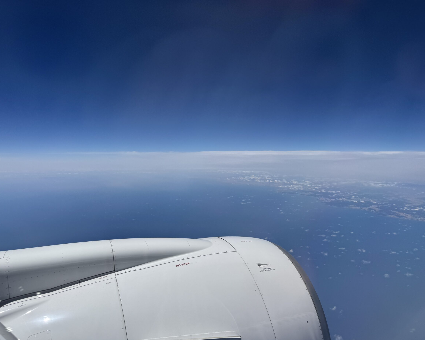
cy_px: 165
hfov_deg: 66.0
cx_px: 219
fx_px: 327
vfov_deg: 54.9
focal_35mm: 26
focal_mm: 6.76
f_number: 1.78
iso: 80
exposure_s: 1/11905
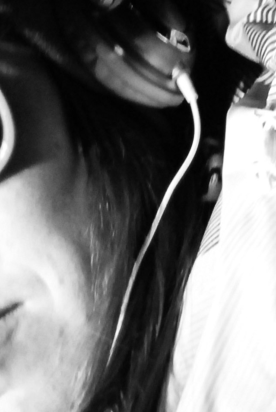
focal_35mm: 213
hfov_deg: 6.4
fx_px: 2442
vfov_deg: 9.6
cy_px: 425
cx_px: -136
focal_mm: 35
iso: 1000
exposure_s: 1/60
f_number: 2
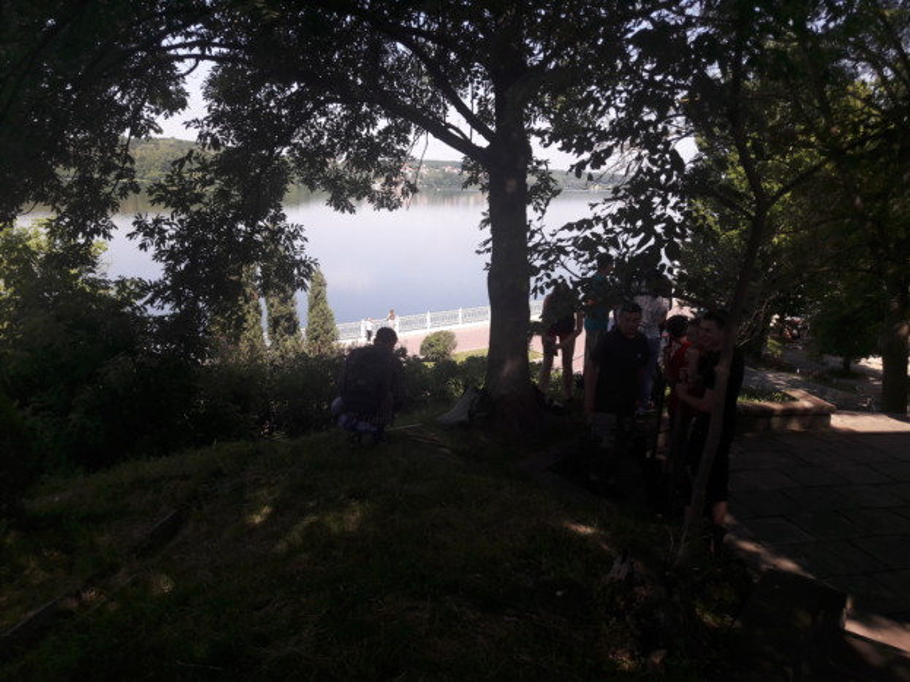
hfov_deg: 63.5
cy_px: 341
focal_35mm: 28
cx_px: 455
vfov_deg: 49.7
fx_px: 736
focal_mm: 3.7
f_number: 1.9
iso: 40
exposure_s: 1/706
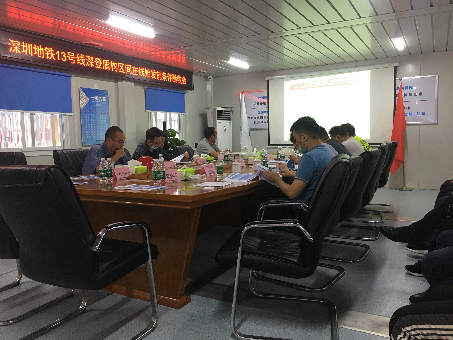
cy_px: 170
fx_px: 380
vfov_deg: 48.2
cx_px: 226
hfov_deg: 61.7
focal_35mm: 29
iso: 40
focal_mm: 4.15
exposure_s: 1/17
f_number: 2.2
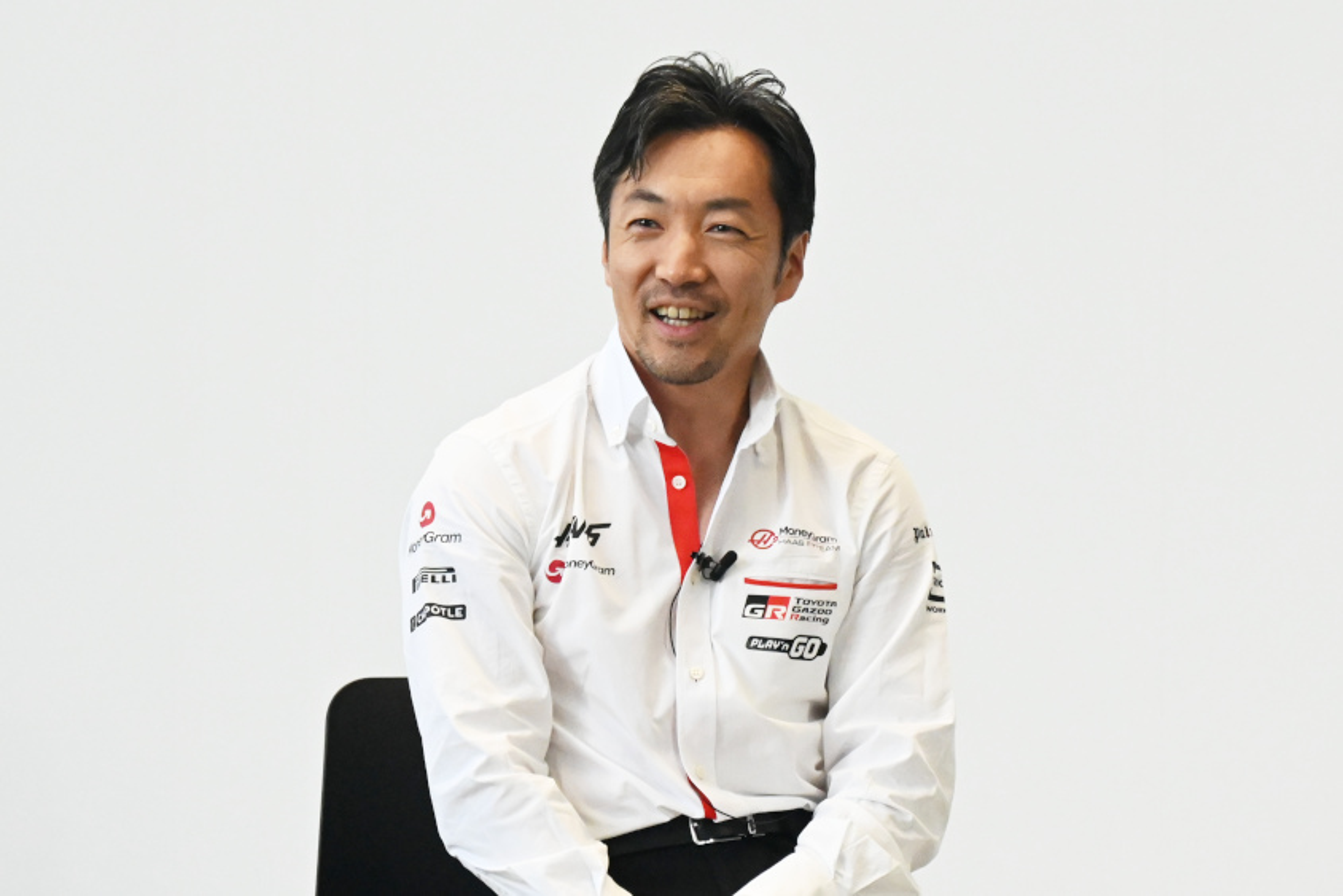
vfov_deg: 4.6
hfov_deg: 6.9
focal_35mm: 300
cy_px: 448
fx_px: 11193
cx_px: 672
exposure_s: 1/1250
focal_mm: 200
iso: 8000
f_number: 6.3
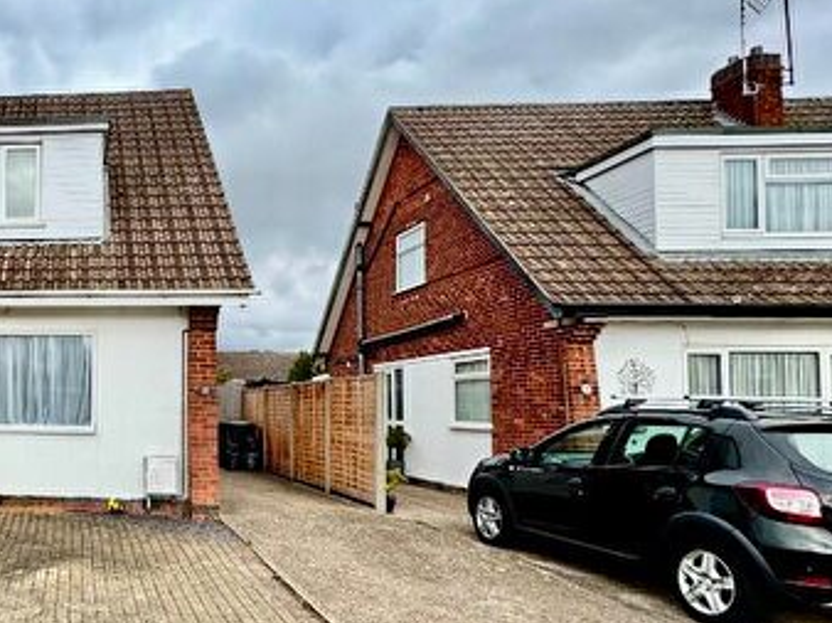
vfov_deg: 47.8
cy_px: 380
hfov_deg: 50.7
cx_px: 12
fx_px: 697
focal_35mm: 29
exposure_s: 1/1006
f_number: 2.2
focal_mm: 2.22
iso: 40
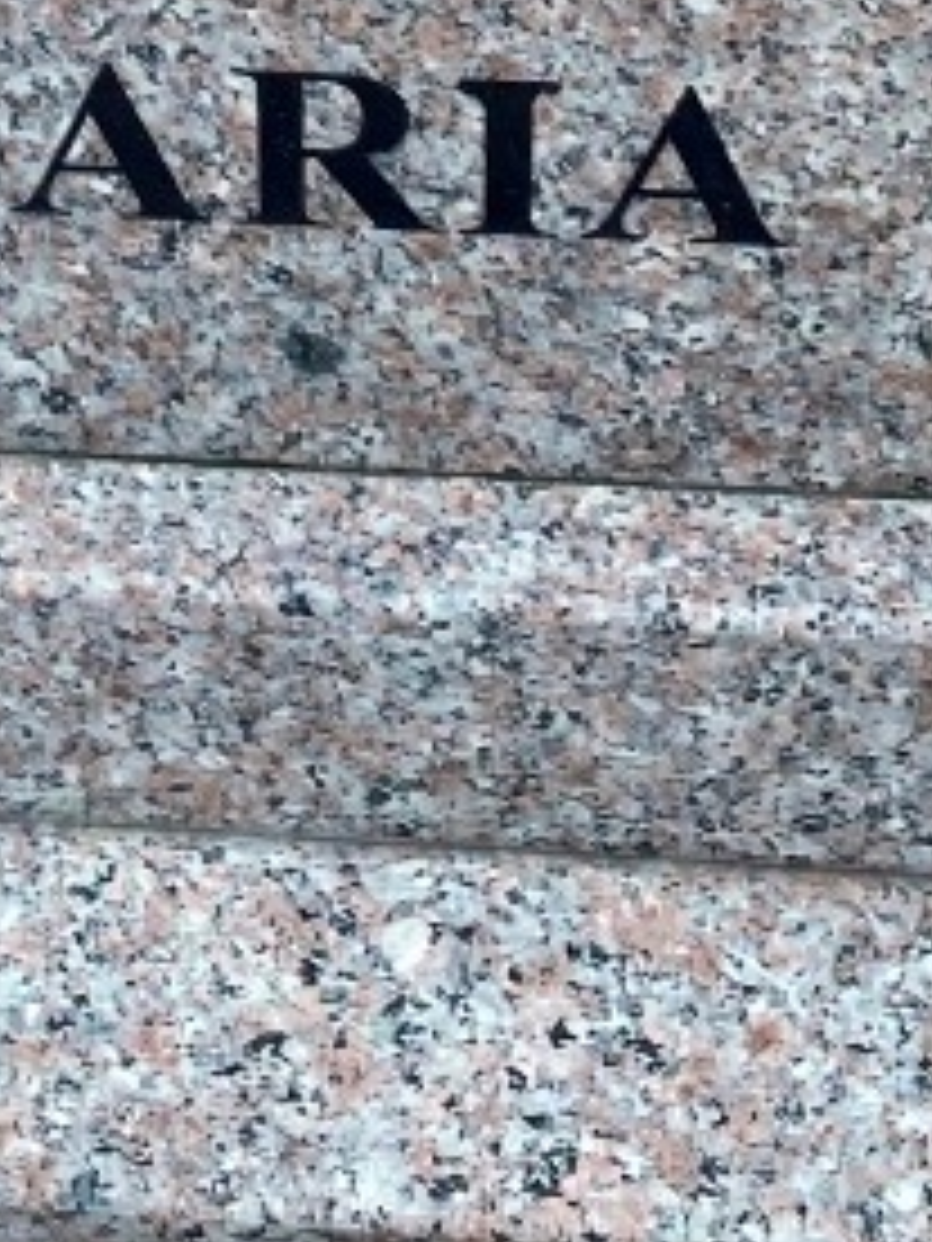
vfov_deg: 12.4
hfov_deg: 10.8
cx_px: -338
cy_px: -1519
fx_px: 4775
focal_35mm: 133
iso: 32
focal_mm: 4.25
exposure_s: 1/1103
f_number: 1.8
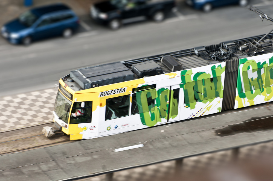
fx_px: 1666
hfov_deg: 9.4
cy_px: 113
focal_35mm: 220
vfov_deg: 6.2
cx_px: 190
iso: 200
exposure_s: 1/30
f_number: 11
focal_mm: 90
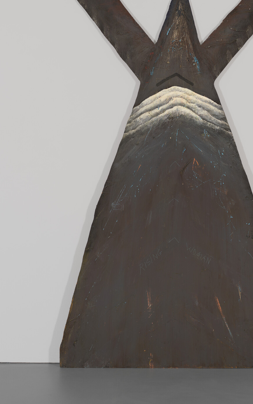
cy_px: 128
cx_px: 177
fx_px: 883
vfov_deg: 25.7
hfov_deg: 16.3
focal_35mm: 80
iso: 64
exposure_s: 1/125
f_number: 5.6
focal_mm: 80
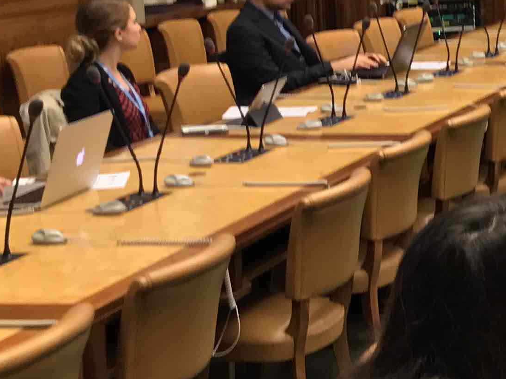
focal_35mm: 103
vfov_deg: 14.3
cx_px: 876
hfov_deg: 16.4
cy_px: 59
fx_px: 1506
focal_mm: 3.99
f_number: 1.8
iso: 32
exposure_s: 1/50
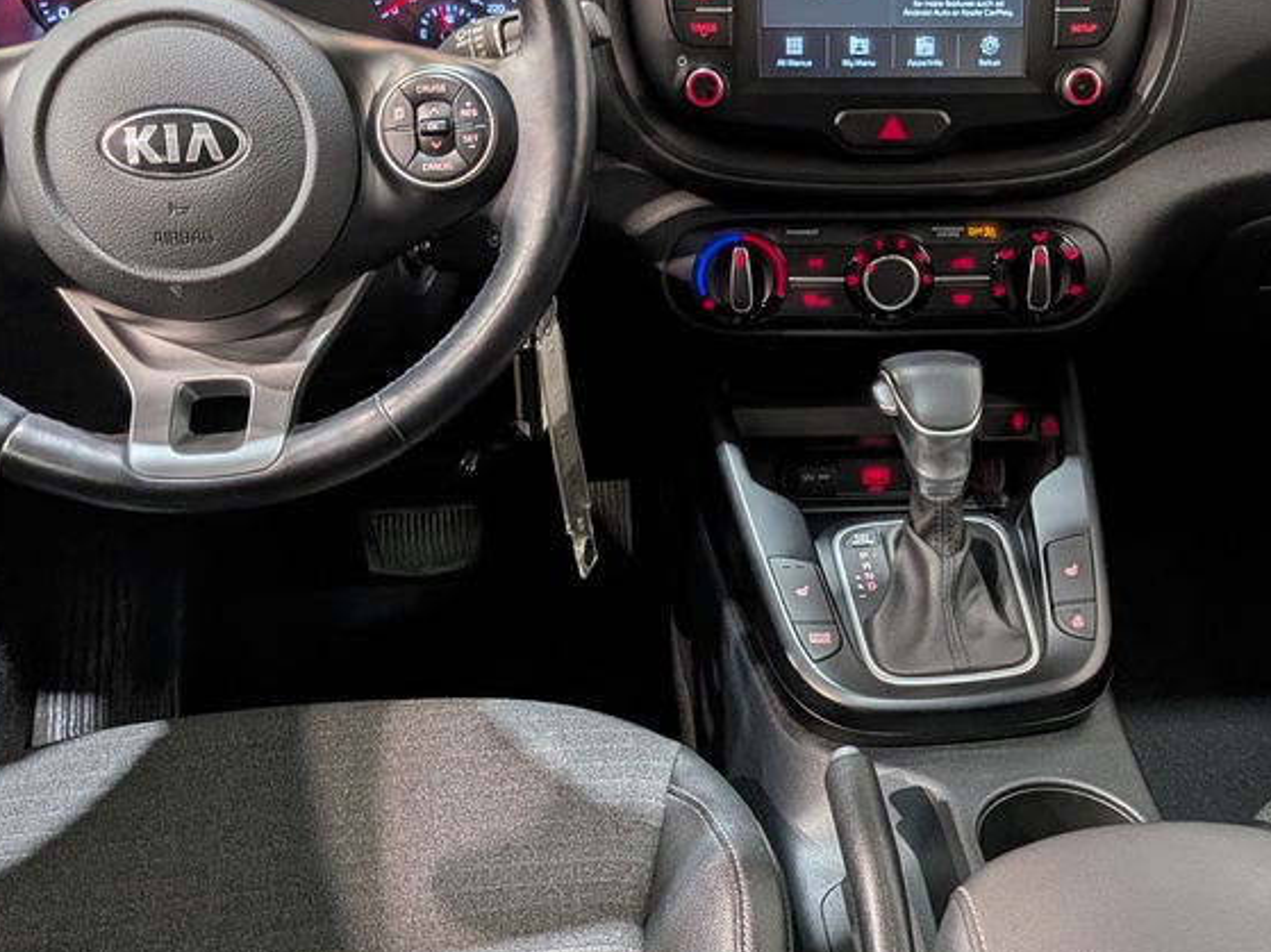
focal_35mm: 44
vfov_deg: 32.9
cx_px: 841
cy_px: 495
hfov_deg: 42.4
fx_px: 1615
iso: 32
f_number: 1.7
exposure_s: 1/120
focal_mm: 4.53
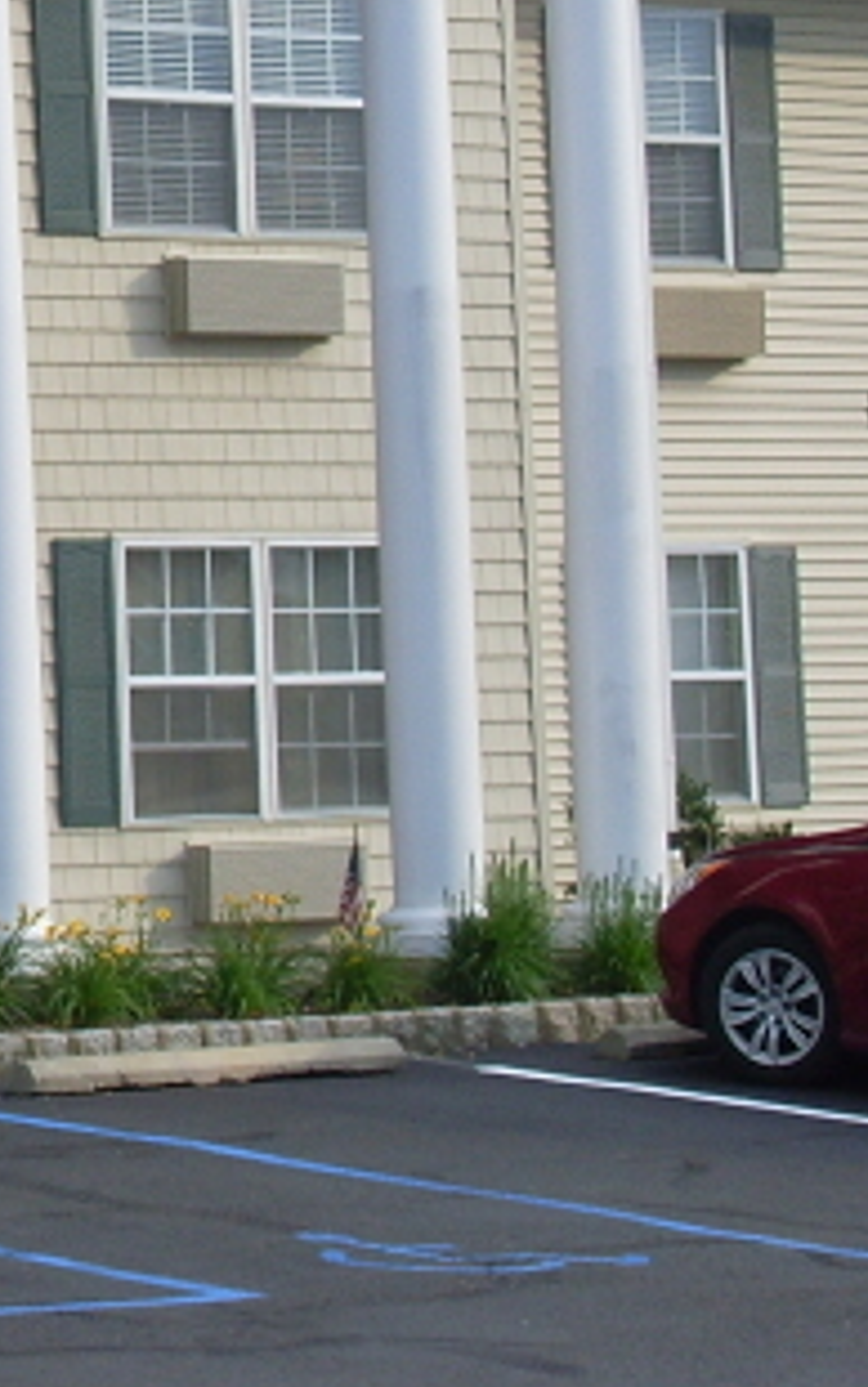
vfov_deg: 12.6
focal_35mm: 164
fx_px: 6202
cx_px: -707
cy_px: 98
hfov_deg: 7.7
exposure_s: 1/350
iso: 80
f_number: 3.8
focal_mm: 9.9
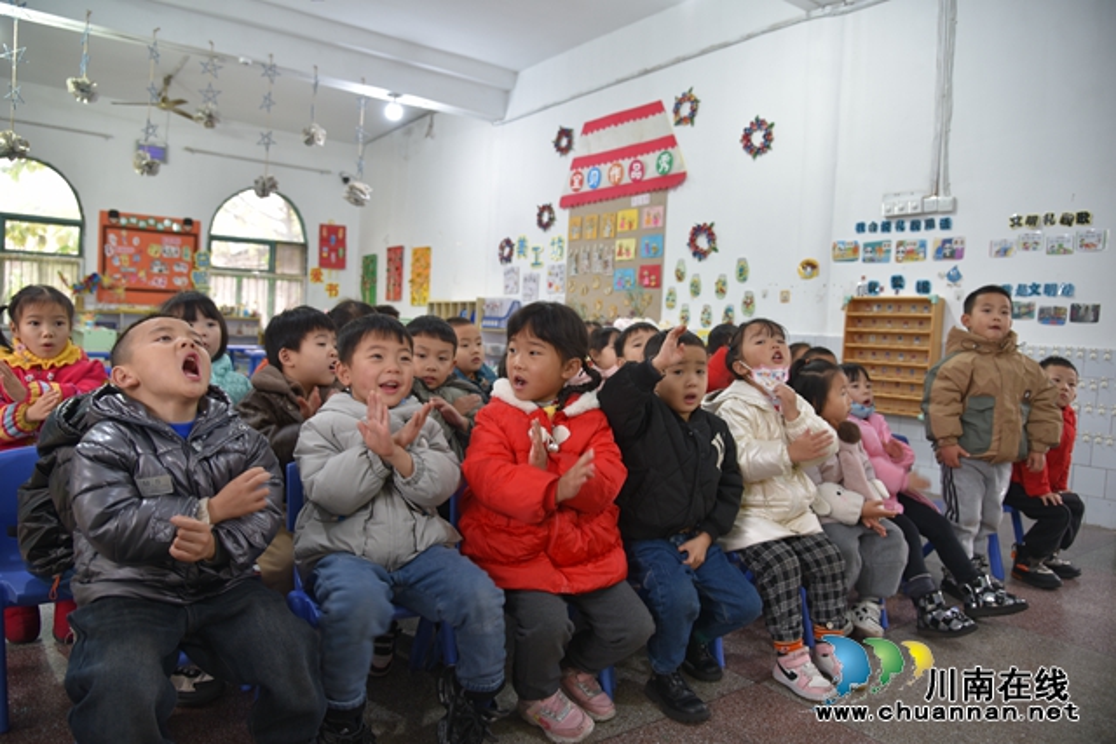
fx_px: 744
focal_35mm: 24
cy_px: 372
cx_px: 558
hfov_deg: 73.7
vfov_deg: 53.2
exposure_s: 1/20
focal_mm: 24
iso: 400
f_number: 4
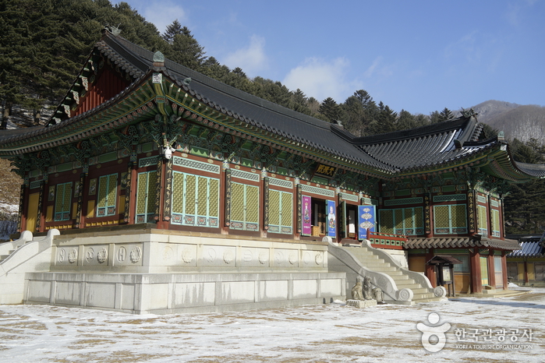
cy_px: 182
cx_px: 272
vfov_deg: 37.9
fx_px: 530
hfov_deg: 54.4
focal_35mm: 35
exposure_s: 1/400
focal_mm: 35
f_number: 5.6
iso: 125
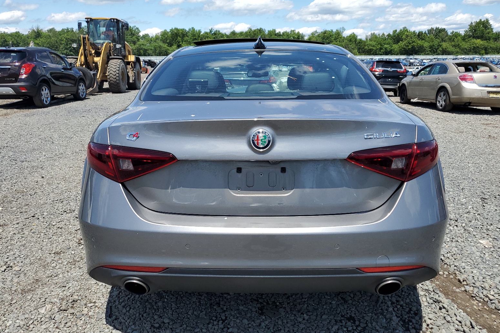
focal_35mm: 28
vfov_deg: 46.4
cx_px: 253
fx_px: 389
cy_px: 174
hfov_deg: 65.5
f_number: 1.5
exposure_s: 1/3333
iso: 50
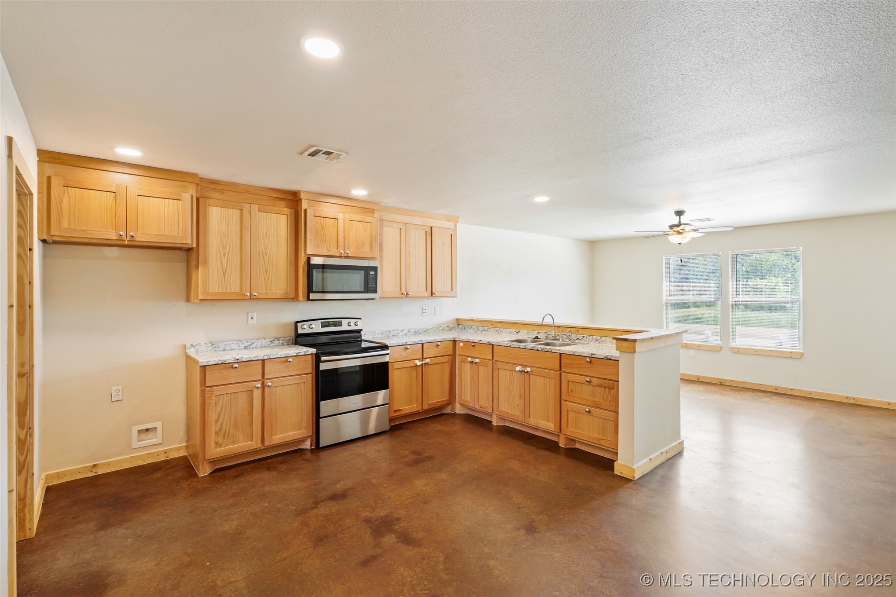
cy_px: 298
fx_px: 398
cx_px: 448
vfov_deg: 73.7
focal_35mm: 16
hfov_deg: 96.7
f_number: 9
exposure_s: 1.3
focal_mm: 16
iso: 100
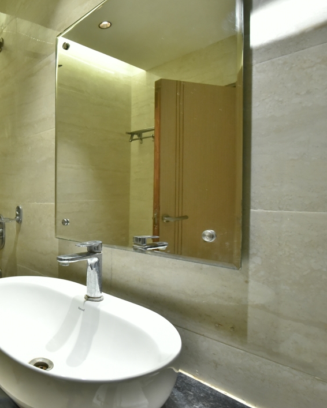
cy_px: 203
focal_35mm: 23
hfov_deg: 52.9
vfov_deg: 72.6
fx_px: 278
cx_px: 29
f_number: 9
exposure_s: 1/50
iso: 5000
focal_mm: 16
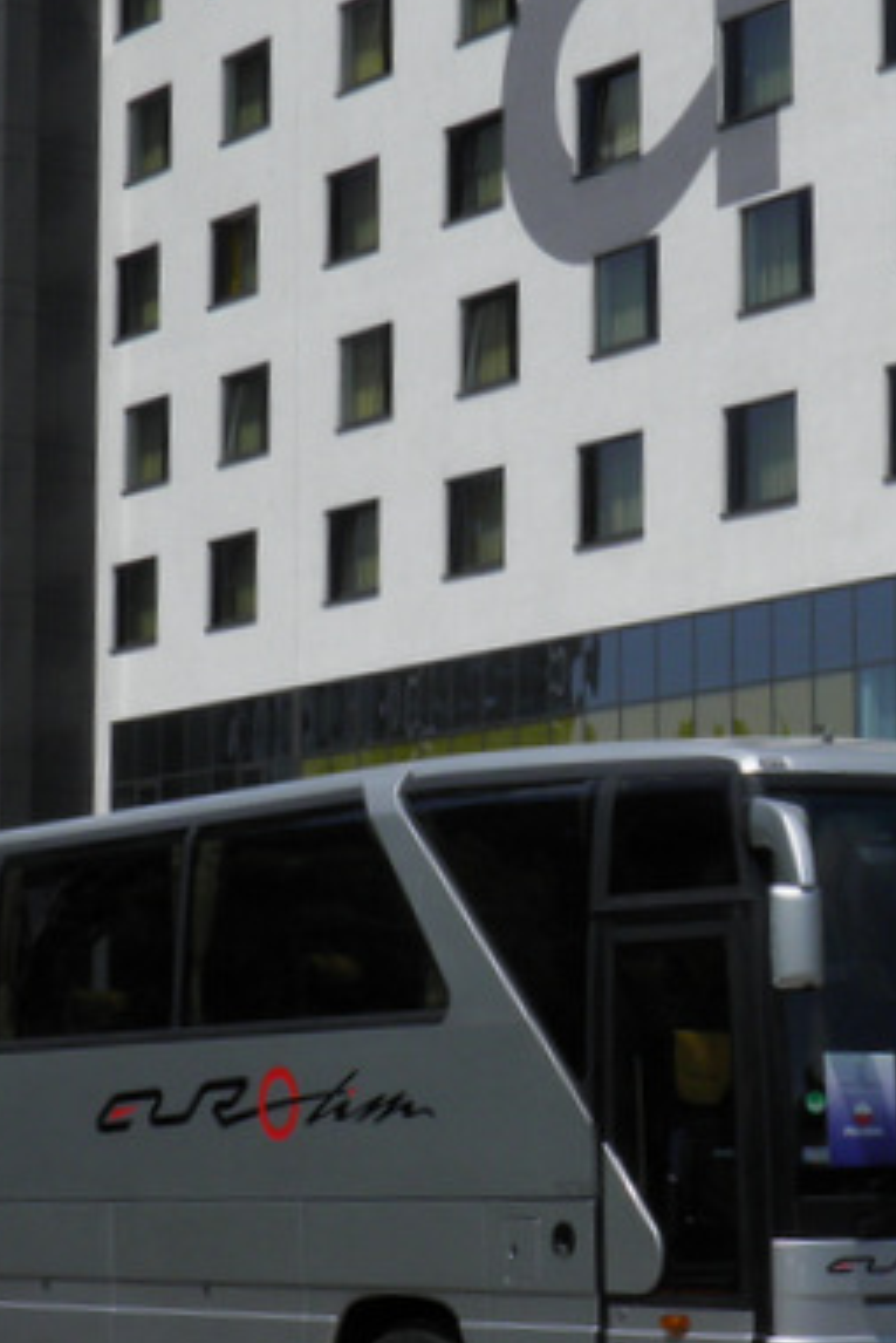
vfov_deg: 23.9
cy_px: 770
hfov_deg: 16.1
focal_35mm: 85
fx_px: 3170
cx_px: 341
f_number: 5.7
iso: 50
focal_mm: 7.1
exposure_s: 1/640
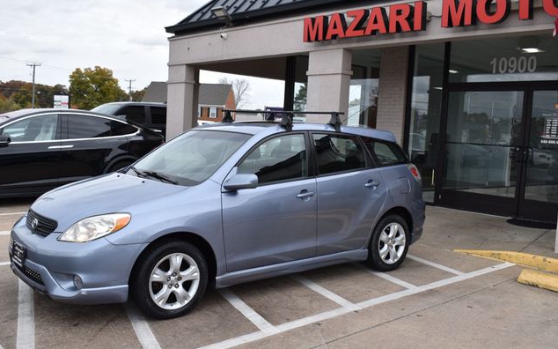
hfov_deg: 52.8
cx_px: 278
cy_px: 185
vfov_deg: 34.4
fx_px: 563
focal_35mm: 37
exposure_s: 1/200
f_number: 6.3
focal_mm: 24
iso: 200
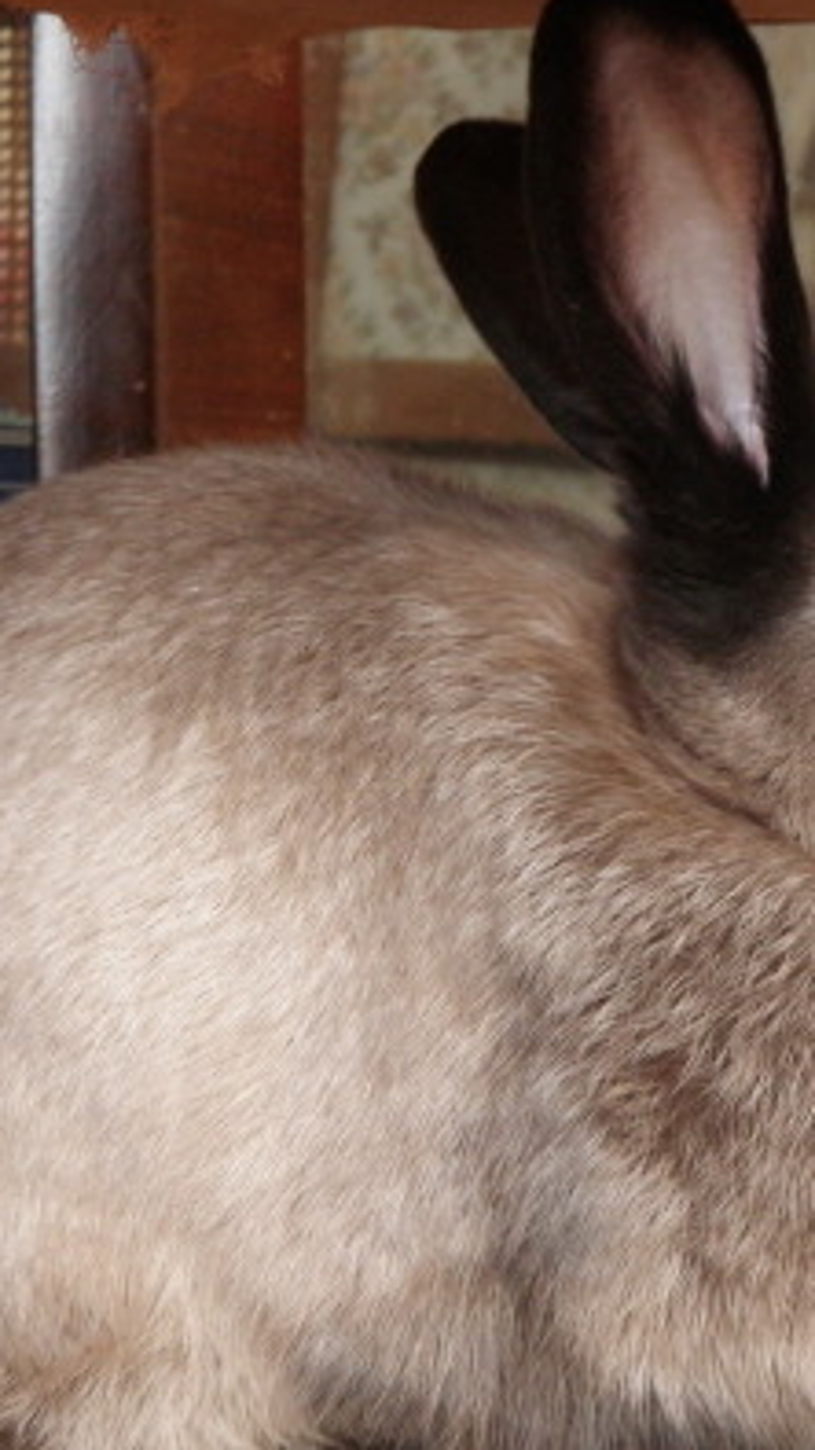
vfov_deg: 12.0
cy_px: 866
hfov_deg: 6.7
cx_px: 463
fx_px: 6920
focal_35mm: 180
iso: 200
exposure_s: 1/8
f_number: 5.1
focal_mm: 18.2
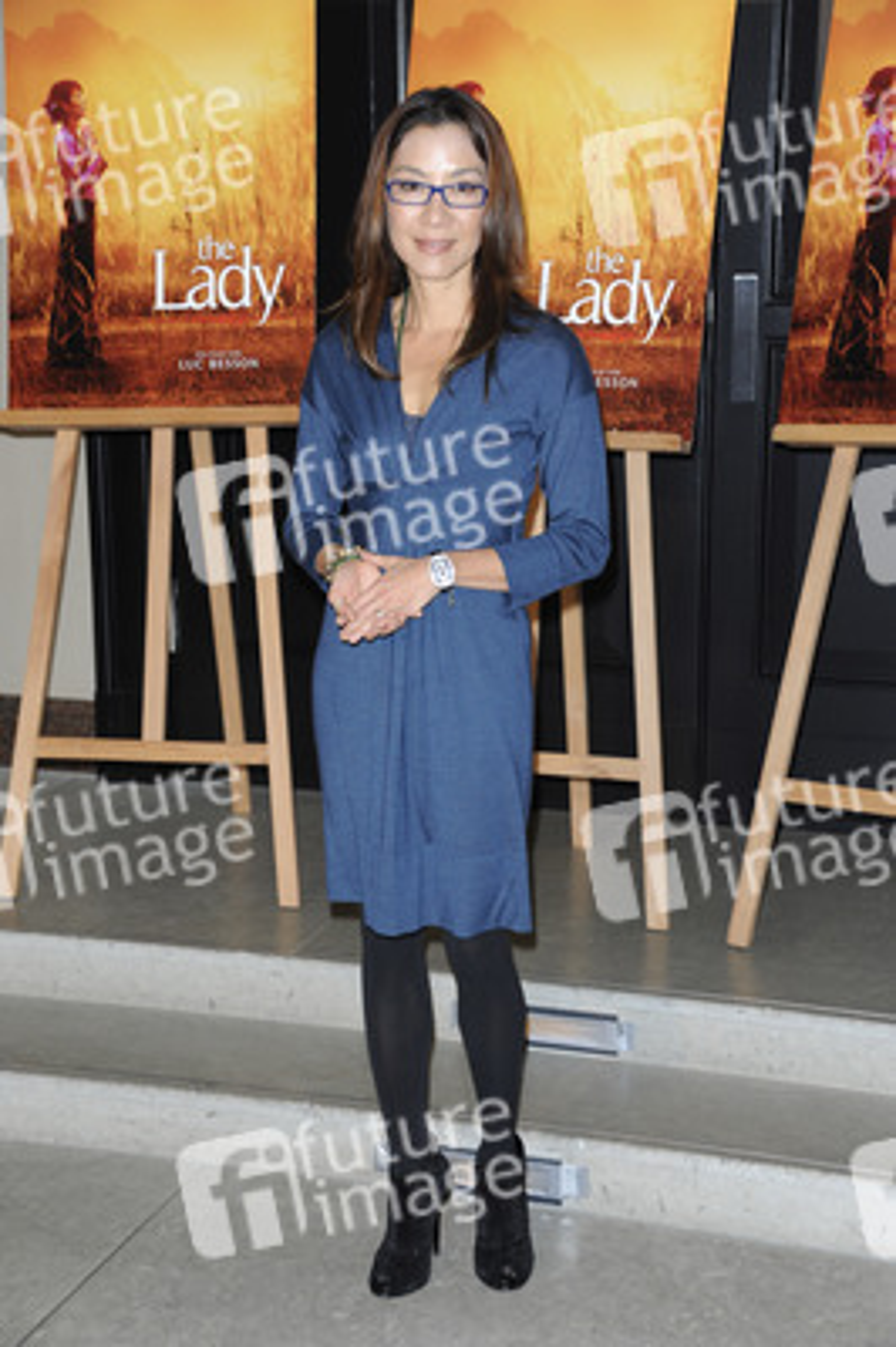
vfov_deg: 31.0
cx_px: 448
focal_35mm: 65
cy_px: 674
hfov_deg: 20.9
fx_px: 2431
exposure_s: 1/125
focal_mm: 65
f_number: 5.6
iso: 1250
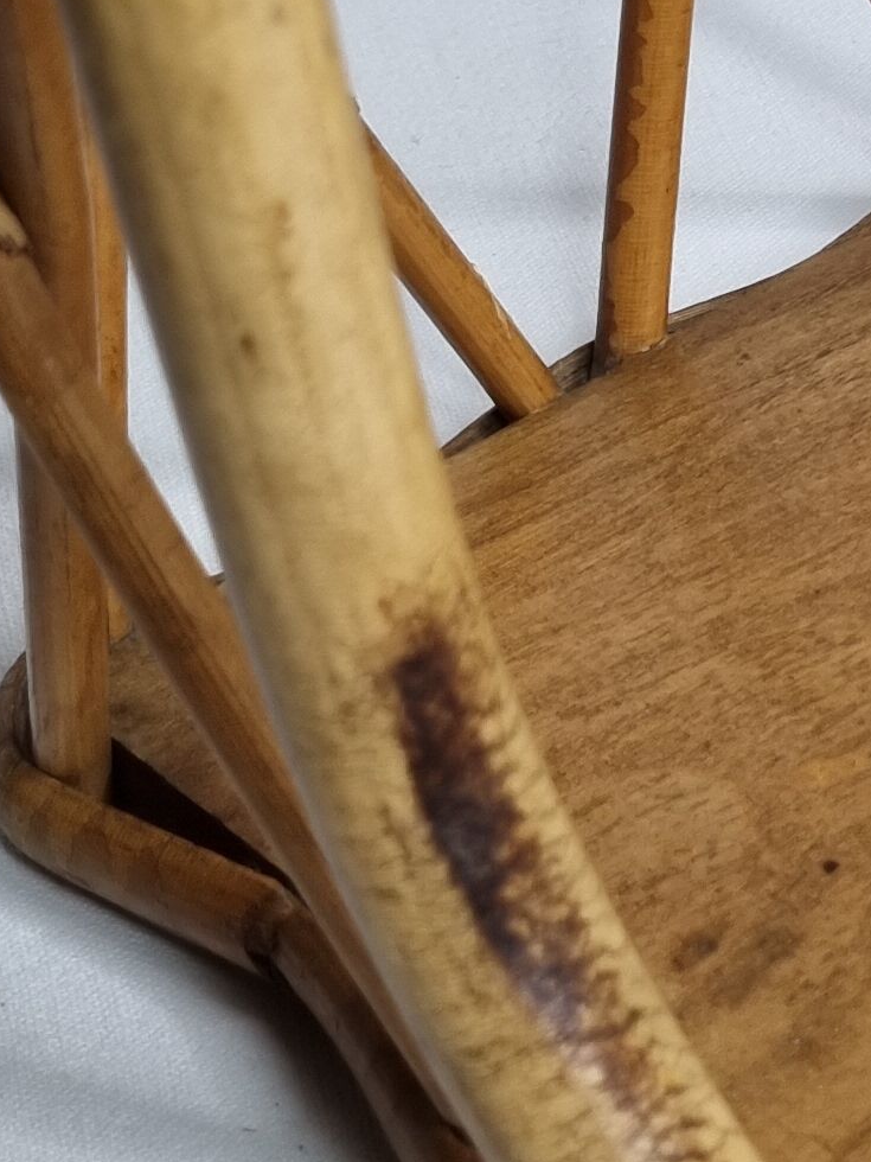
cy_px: 141
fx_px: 3590
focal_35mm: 107
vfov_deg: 18.1
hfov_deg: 13.1
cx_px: 1268
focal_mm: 5.4
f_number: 1.8
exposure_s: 1/100
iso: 80
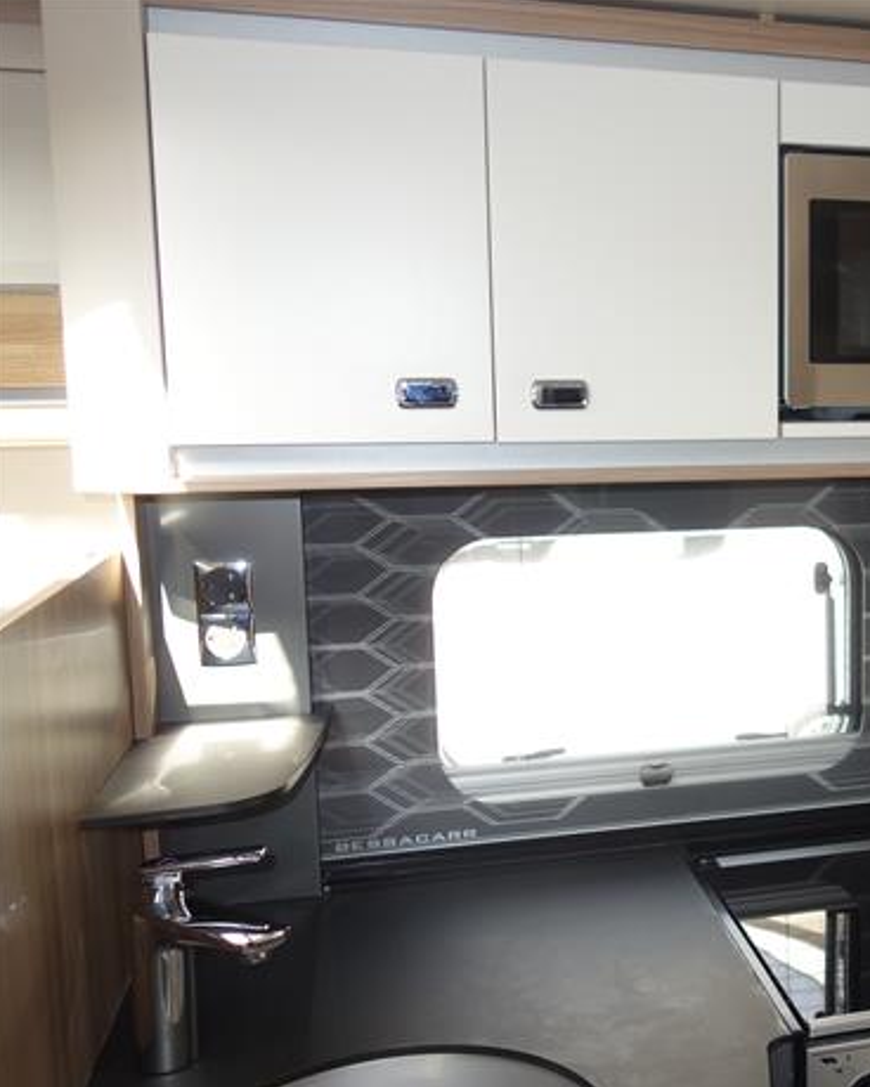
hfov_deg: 34.7
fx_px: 1287
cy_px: 546
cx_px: 818
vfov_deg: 45.8
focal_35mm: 40
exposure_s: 1/100
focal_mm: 10.4
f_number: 2.5
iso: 125
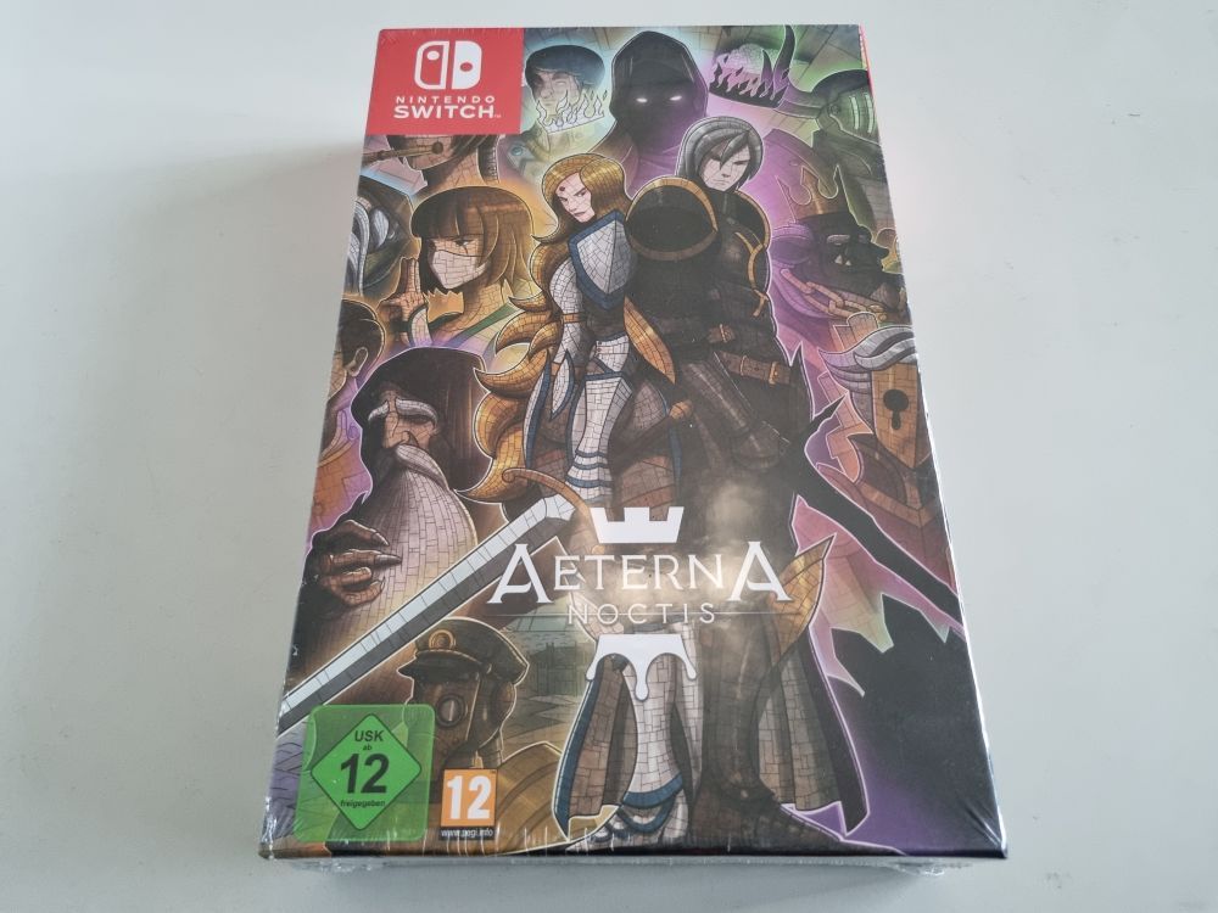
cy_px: 456
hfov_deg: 67.3
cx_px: 609
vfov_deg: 53.1
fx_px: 915
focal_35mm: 26
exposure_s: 1/50
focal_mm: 5.4
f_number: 1.8
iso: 800
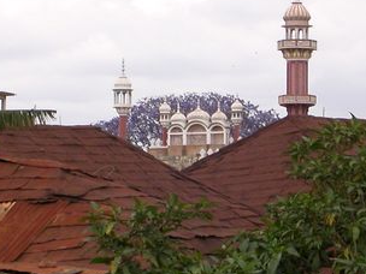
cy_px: 155
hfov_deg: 8.5
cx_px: 201
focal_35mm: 234
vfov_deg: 6.4
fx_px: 2474
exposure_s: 1/473
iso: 100
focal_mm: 16.8
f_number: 4.8
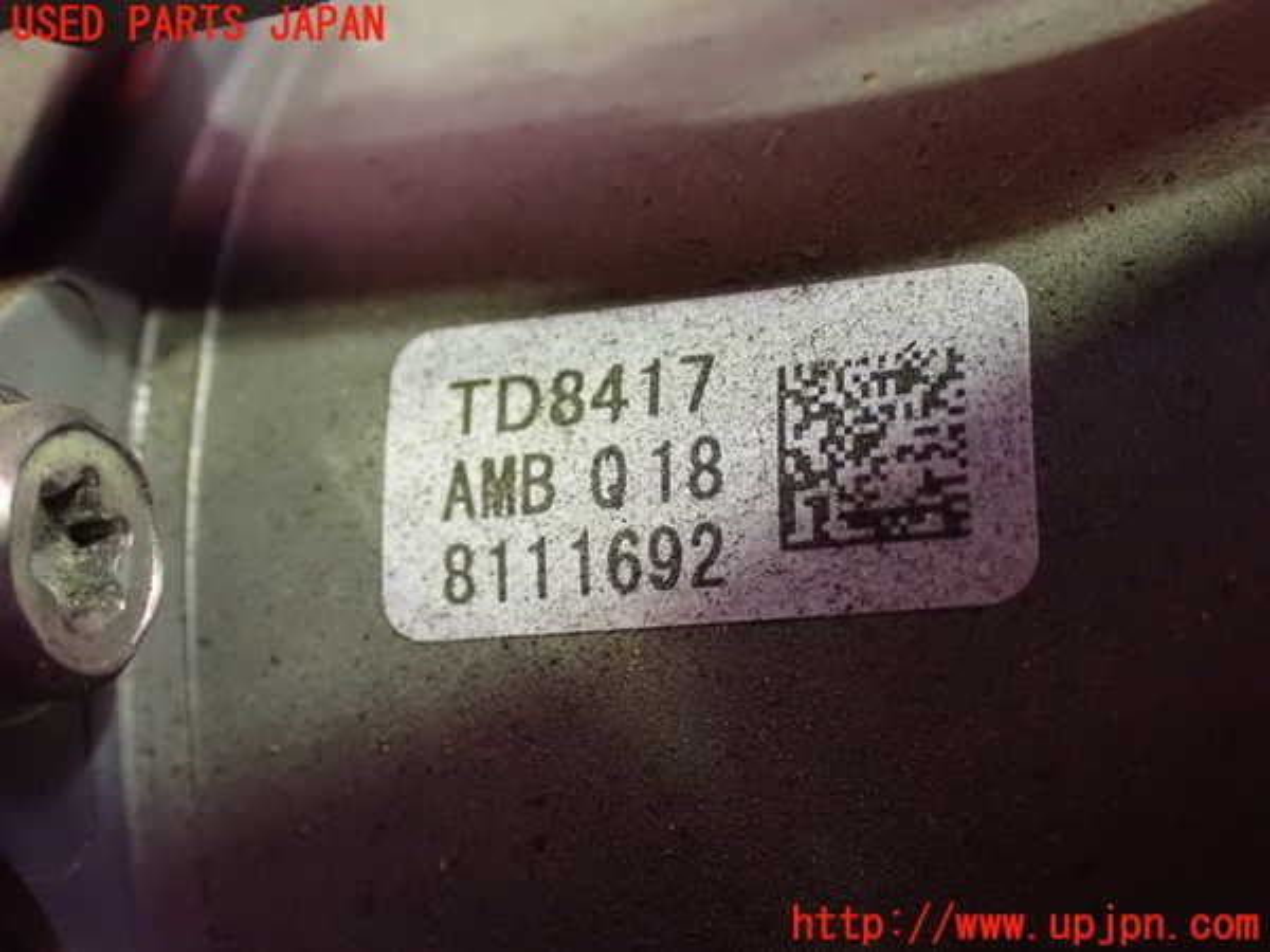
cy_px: 476
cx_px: 635
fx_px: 1981
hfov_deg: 35.5
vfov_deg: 27.0
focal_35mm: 54
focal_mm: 9.65
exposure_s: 1/25
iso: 1600
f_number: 3.3
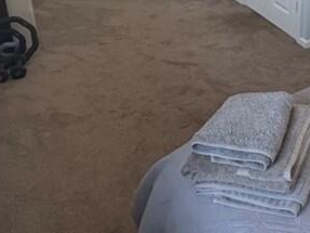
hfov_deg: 35.7
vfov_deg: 27.4
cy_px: -2
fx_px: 448
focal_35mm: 50
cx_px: 284
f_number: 2.2
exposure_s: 1/99
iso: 125
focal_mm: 2.22
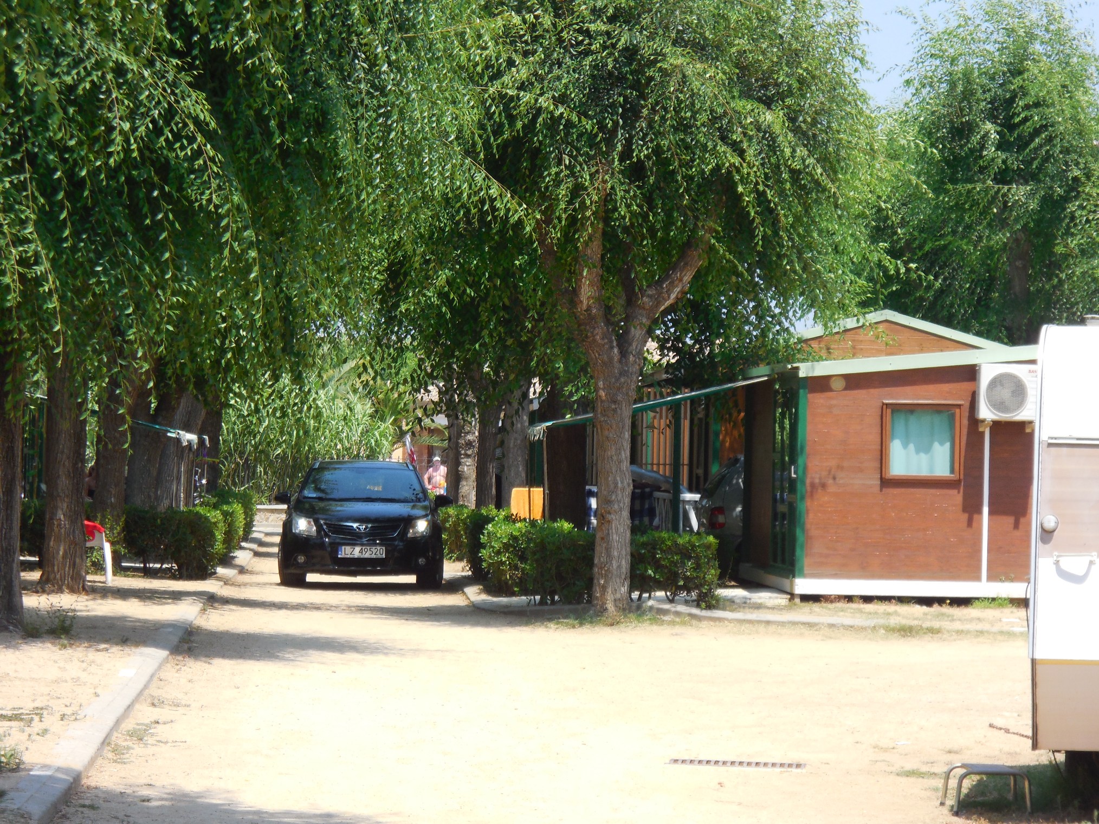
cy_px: 412
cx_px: 550
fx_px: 3778
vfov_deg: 12.5
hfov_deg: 16.6
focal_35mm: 119
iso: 125
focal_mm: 21.2
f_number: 5.5
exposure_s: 1/320
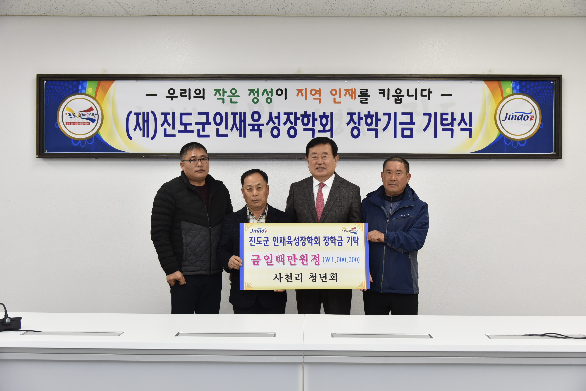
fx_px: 651
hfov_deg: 48.4
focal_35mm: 40
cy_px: 196
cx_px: 293
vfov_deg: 33.4
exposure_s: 1/125
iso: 800
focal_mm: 40
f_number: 5
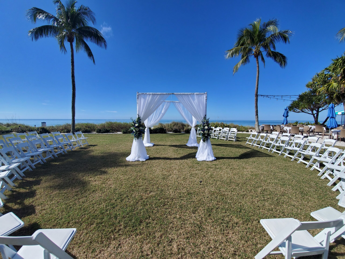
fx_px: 130
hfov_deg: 106.2
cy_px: 130
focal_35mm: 13
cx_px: 172
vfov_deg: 89.9
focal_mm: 1.8
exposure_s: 1/1383
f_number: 2.2
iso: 50
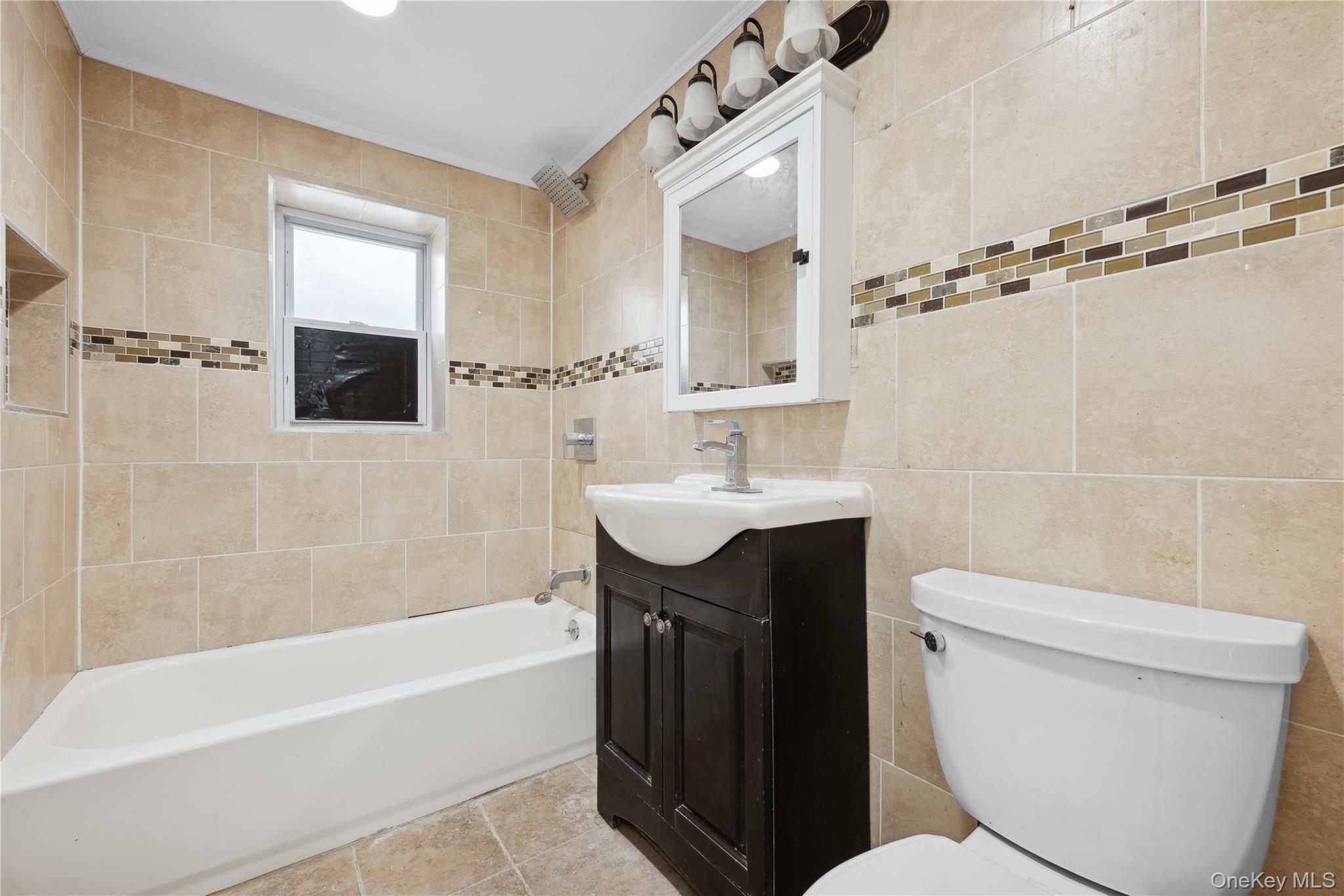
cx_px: 672
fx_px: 523
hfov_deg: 104.3
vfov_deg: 81.2
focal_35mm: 14
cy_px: 448
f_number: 11
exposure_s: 1
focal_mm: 14
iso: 100
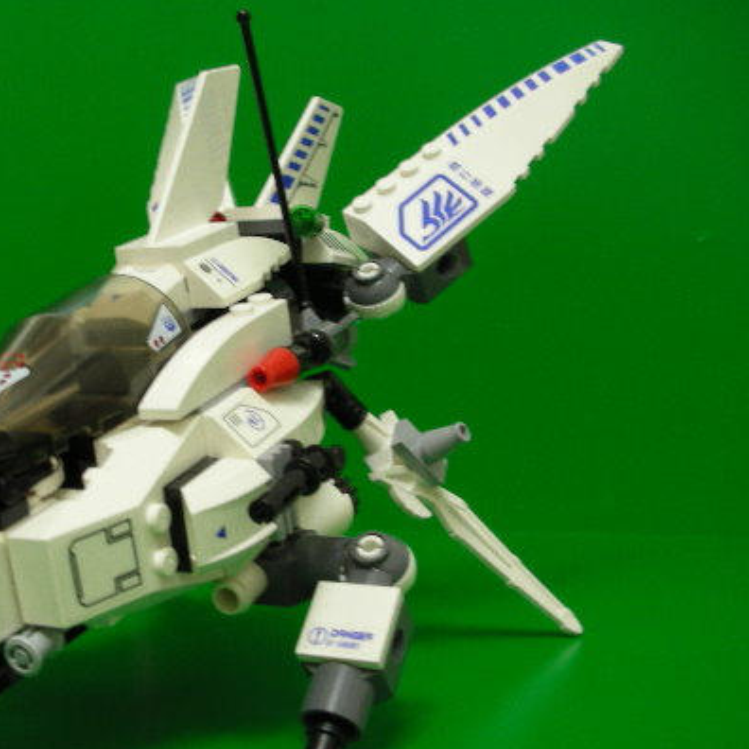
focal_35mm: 50
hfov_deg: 33.5
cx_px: 206
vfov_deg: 34.0
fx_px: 1224
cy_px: 393
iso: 103
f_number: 3
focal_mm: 5.8
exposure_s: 1/4
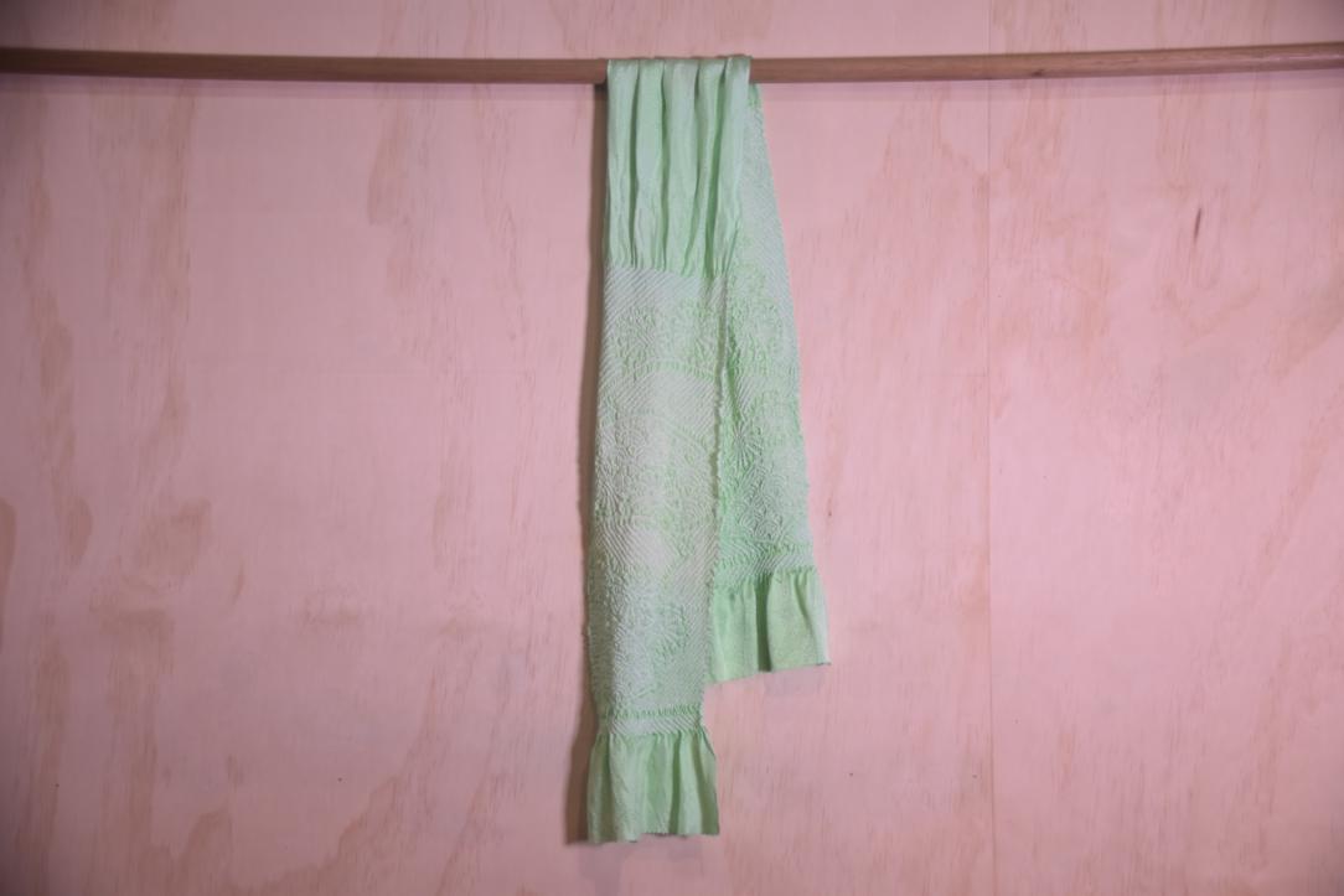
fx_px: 2464
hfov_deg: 30.5
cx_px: 672
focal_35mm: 66
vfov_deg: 20.6
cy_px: 448
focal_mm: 44
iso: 400
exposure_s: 1/100
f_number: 5
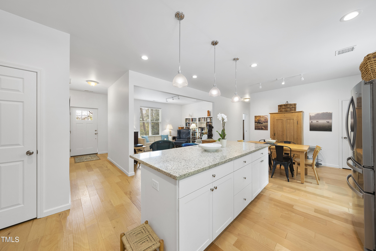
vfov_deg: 90.1
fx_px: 125
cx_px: 188
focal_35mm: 12
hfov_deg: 112.6
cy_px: 126
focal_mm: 12
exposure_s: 1/6
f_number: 7.1
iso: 400
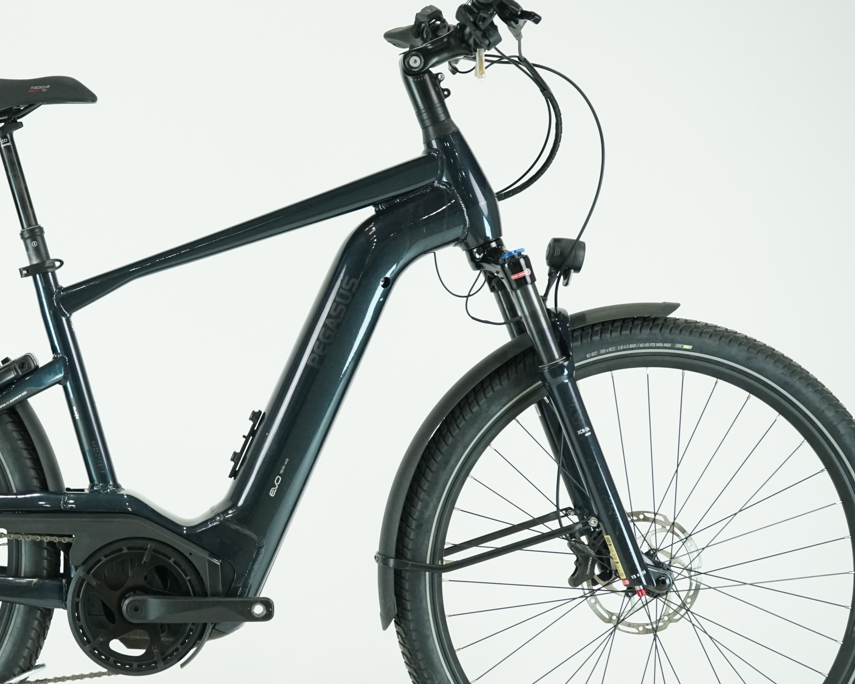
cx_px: 214
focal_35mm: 84
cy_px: 391
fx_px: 2126
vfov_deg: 18.3
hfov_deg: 22.5
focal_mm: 55
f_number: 6.3
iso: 2500
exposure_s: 1/200
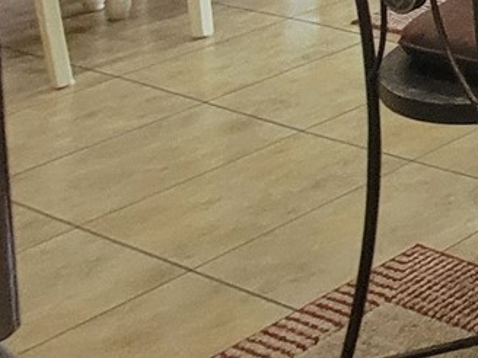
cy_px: -445
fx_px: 1049
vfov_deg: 14.4
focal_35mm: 76
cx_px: 1161
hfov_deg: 14.8
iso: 400
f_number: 2.2
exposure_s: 1/60
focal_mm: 2.2
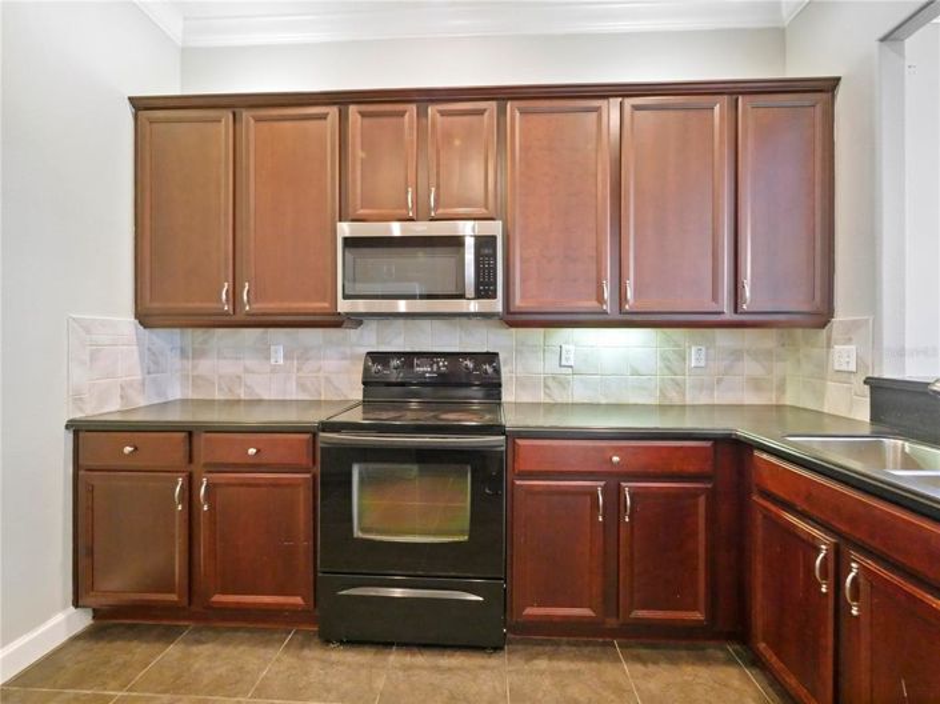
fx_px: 380
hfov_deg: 102.1
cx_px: 470
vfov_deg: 85.6
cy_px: 352
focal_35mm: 14
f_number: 4
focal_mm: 7
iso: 3200
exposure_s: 1/30
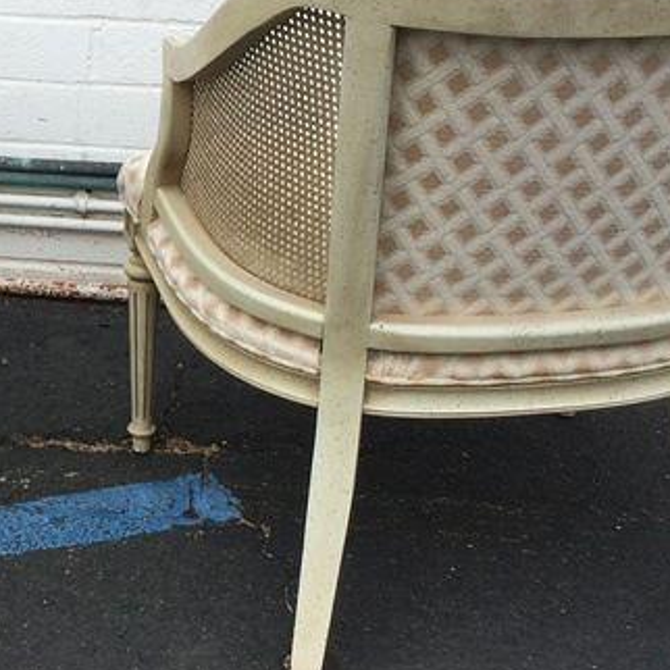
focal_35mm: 74
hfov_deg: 22.5
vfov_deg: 23.4
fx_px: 1620
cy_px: 319
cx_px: 15
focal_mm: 4.12
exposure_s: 1/1368
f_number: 2.2
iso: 32
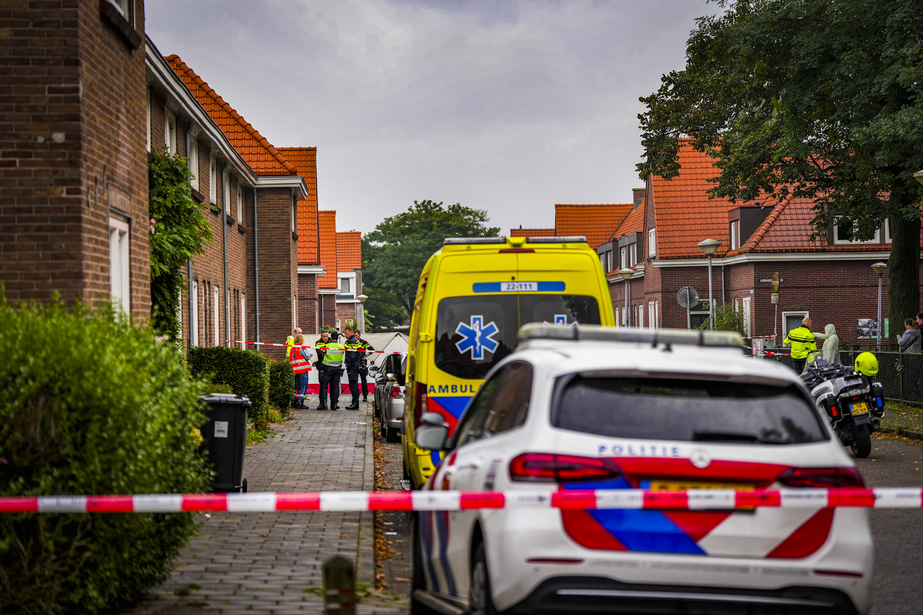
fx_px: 2512
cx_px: 462
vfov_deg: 14.0
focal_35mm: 98
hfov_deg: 20.8
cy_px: 308
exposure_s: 1/1600
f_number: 2.8
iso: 250
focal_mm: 98
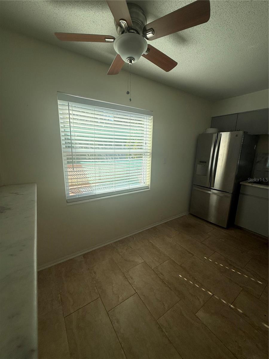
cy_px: 180
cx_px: 134
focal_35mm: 14
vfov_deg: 102.1
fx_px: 145
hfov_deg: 85.7
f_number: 2.2
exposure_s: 1/658
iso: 50
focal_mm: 2.22
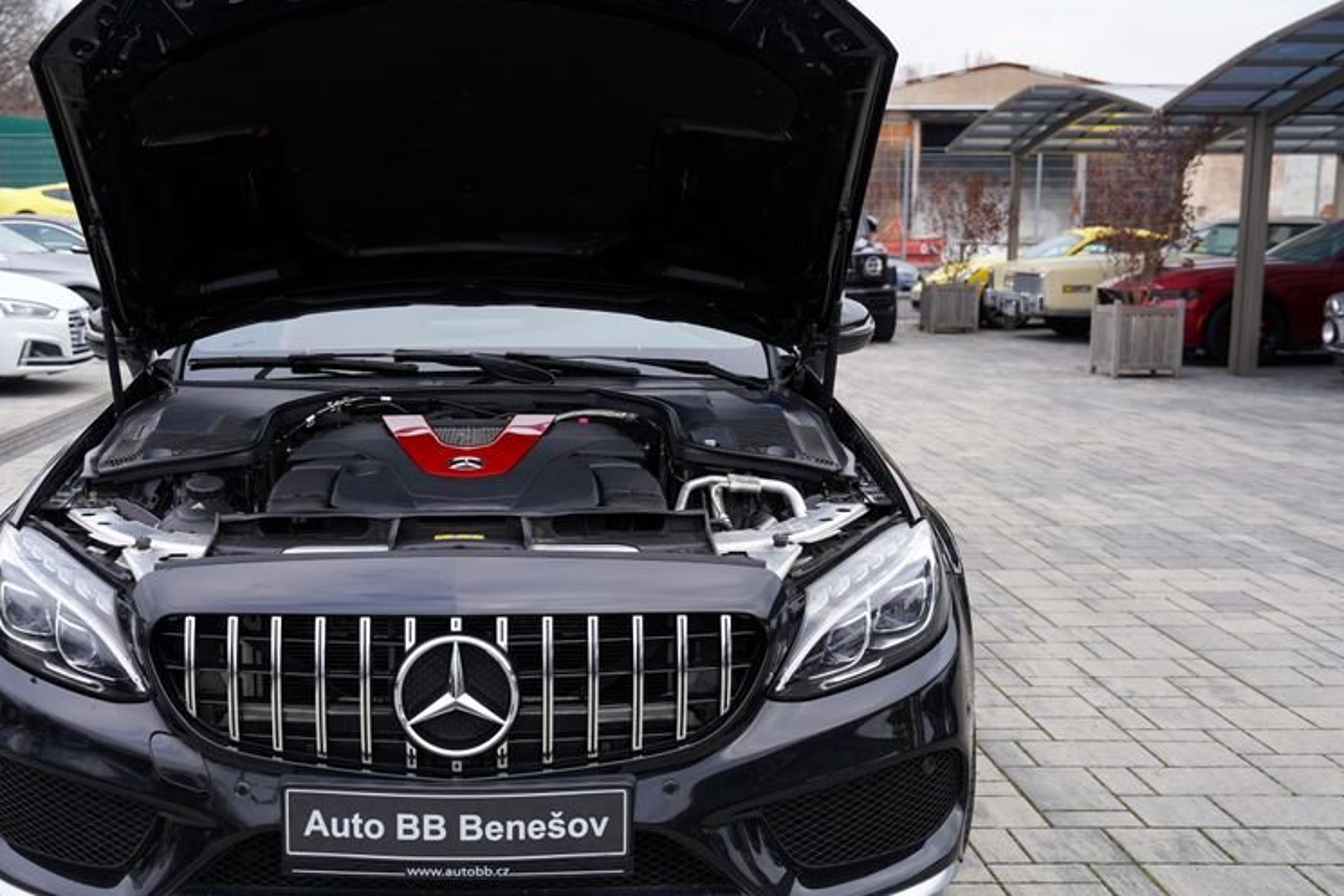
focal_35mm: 44
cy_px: 480
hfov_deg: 44.0
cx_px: 474
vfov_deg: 30.5
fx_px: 1643
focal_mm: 32
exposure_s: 1/100
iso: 100
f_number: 4.5
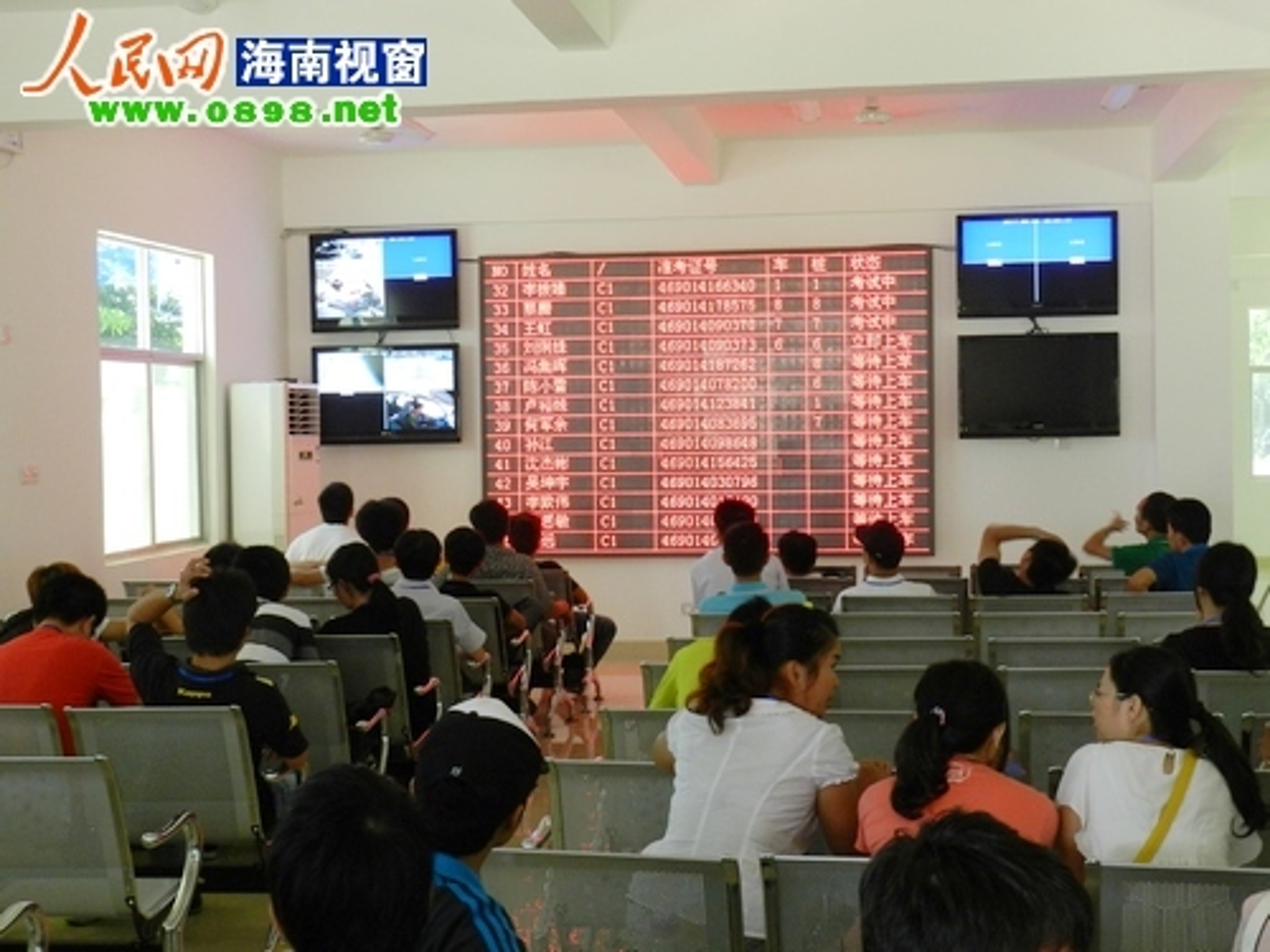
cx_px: 635
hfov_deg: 36.2
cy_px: 476
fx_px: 1944
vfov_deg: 27.5
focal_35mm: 53
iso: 400
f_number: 4.4
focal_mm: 9.4
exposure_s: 1/15
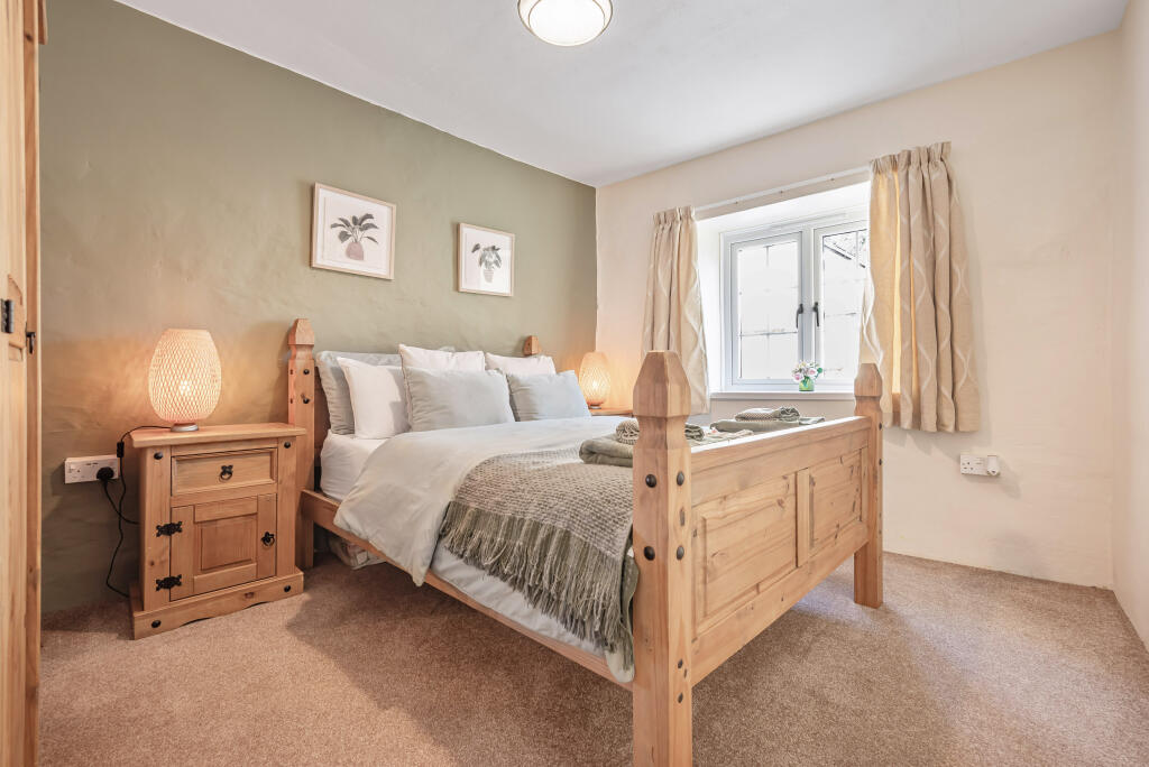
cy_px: 384
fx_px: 495
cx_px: 574
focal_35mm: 16
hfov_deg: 98.5
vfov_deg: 75.6
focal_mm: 15.5
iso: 100
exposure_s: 1/2.5
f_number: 8
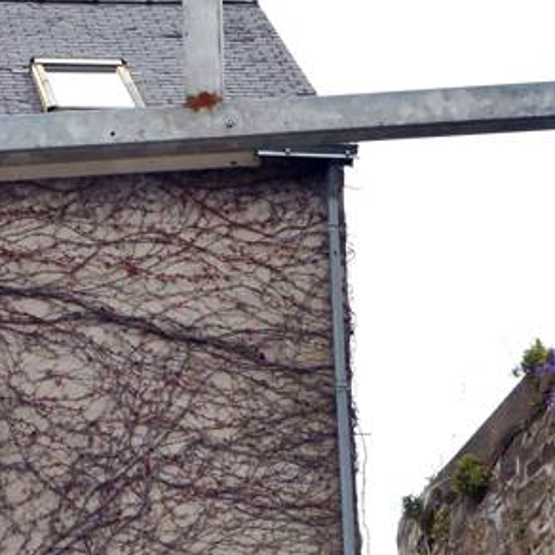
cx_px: 55
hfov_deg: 11.0
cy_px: 449
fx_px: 2866
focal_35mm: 158
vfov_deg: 11.0
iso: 200
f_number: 4.9
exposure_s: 1/60
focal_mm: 9.1
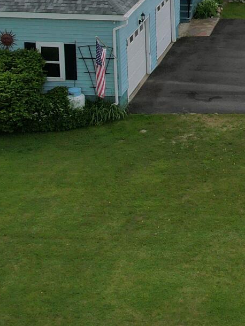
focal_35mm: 104
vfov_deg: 17.5
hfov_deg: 13.6
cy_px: -121
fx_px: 981
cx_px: 332
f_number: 2.8
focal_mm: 8.38
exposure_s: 1/2500
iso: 100
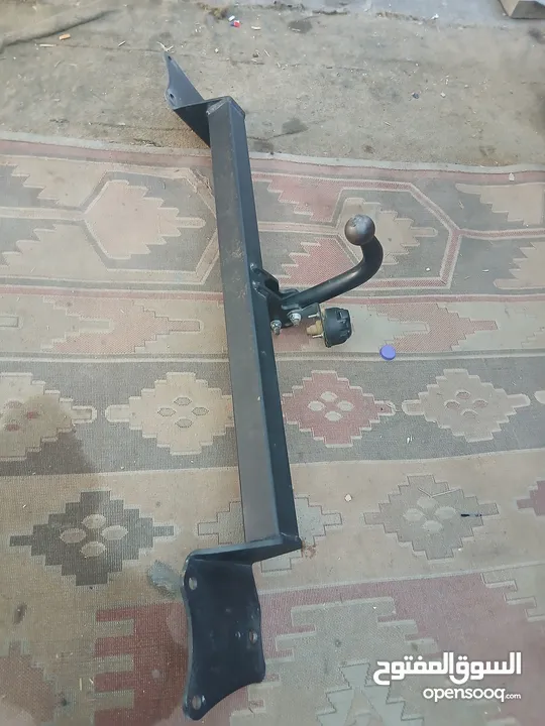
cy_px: 363
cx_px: 272
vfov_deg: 67.3
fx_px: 546
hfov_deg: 53.1
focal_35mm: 26
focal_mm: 3.98
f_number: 1.8
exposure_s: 1/25
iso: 320
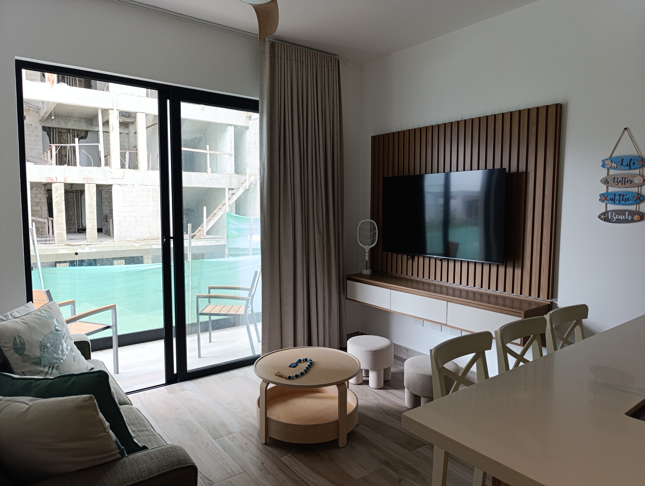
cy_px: 243
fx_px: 429
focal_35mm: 23
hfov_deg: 73.8
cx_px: 322
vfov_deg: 59.0
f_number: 1.6
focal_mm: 6.14
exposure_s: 1/100
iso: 250
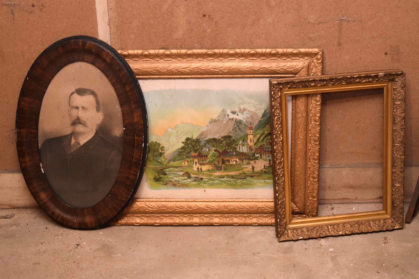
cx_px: 210
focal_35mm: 60
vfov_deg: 22.6
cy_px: 140
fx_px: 698
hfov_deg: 33.4
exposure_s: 1/60
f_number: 5
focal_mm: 40
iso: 3200
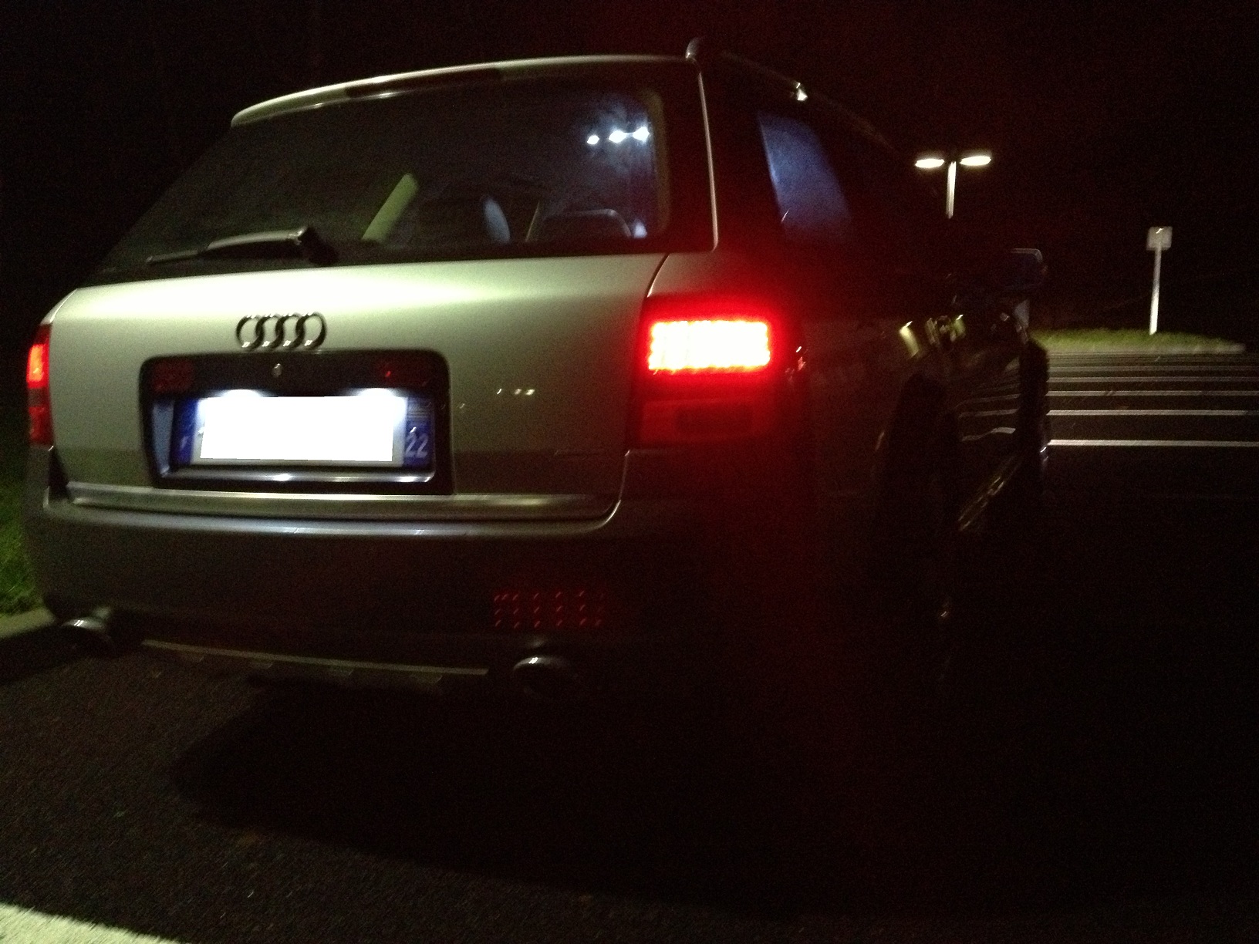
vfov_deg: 40.7
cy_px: 472
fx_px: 1273
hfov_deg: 52.6
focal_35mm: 35
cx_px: 630
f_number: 2.4
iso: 800
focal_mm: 4.28
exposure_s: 1/15
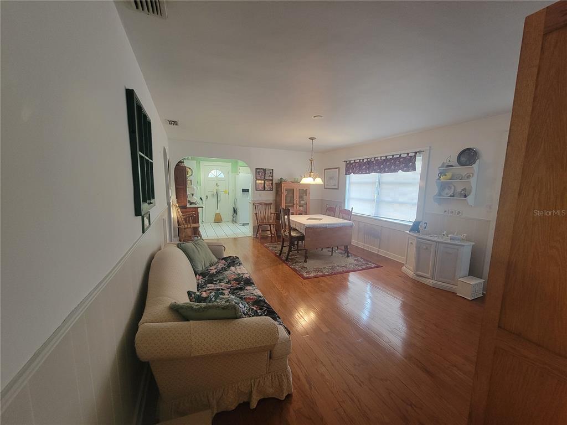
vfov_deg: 89.9
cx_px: 284
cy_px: 212
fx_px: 213
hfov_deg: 106.2
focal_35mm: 13
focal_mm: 2.2
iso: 400
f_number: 2.2
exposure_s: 1/60
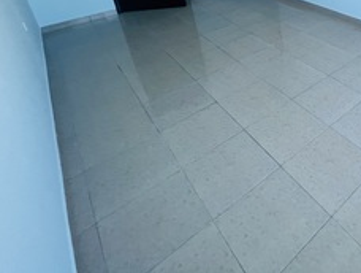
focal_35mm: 26
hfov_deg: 57.8
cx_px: 324
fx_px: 272
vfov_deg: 45.3
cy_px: 2
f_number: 1.8
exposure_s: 1/99
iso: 200
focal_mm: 1.57
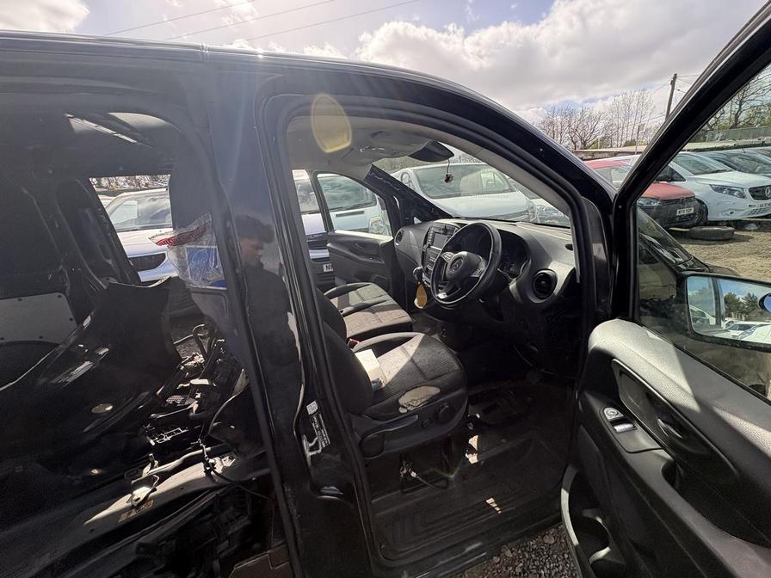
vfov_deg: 85.7
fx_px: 312
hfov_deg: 102.1
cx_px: 386
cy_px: 289
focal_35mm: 14
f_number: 2.2
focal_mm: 2.22
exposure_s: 1/675
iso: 64
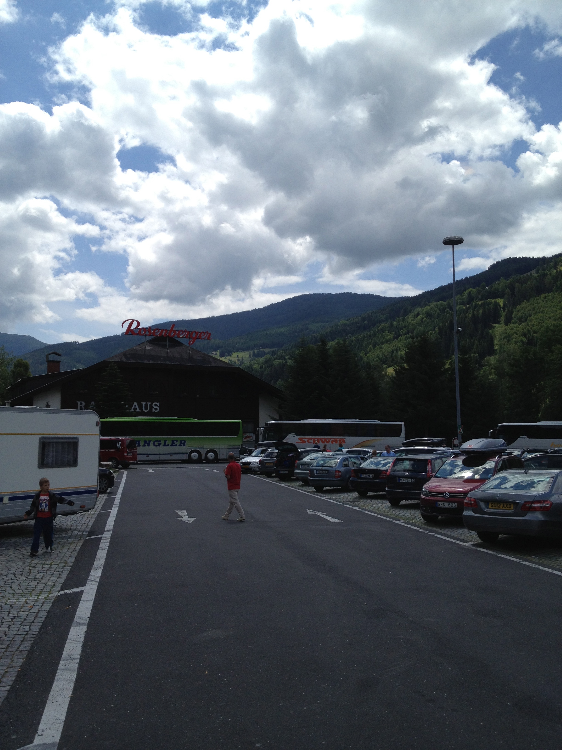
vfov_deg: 52.6
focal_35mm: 35
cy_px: 375
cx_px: 281
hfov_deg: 40.7
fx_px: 758
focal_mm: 4.28
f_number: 2.4
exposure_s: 1/2907
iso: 50
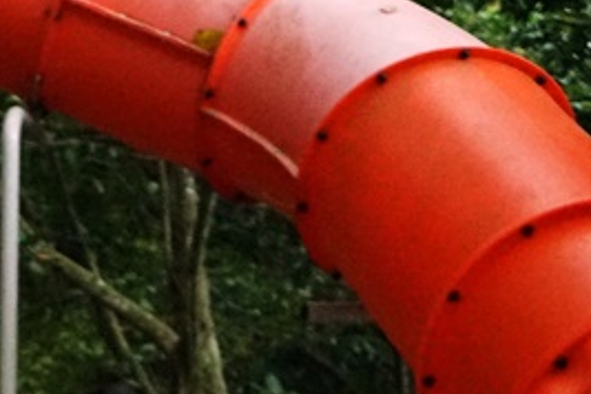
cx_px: -476
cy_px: 632
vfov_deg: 9.1
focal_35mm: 146
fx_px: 2397
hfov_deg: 12.8
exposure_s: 1/400
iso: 6400
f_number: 4
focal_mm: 38
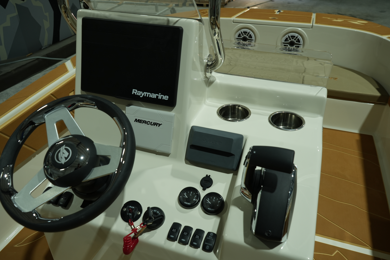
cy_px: 130
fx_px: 303
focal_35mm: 28
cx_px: 195
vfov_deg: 46.4
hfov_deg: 65.5
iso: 400
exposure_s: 1/25
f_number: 7.1
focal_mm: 28
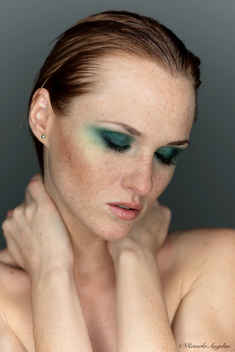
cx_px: 118
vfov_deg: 23.9
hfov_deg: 16.1
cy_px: 176
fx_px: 832
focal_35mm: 85
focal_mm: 85
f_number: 2.8
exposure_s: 1/250
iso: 100
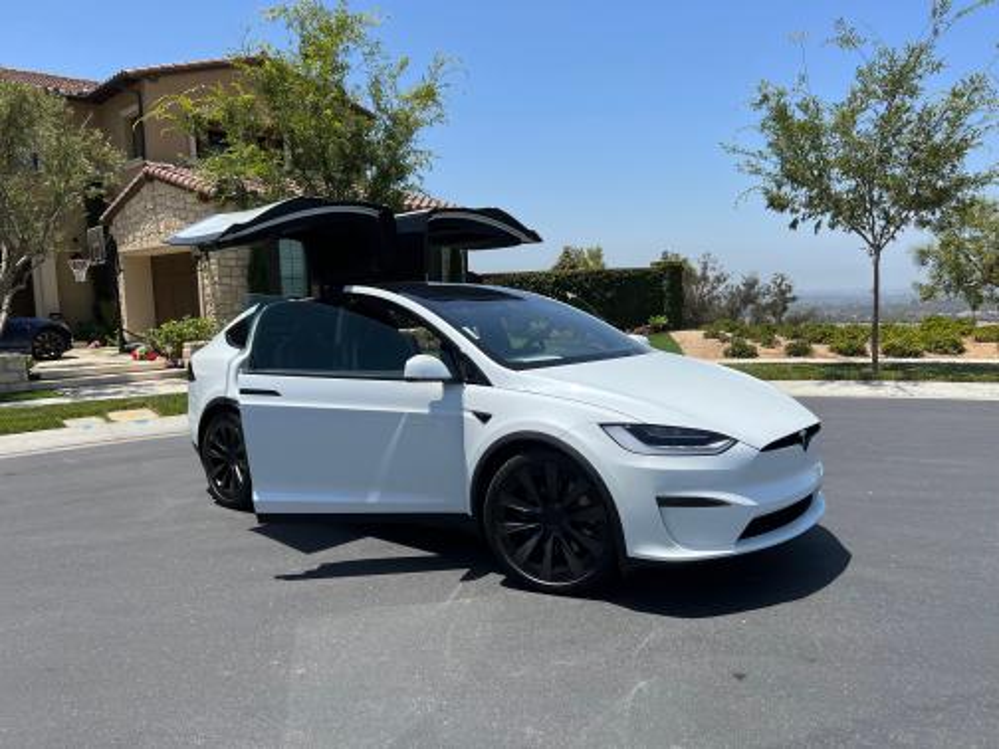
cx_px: 500
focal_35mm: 26
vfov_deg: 53.1
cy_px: 374
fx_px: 750
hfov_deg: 67.3
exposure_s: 1/4831
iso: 50
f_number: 1.5
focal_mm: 5.7
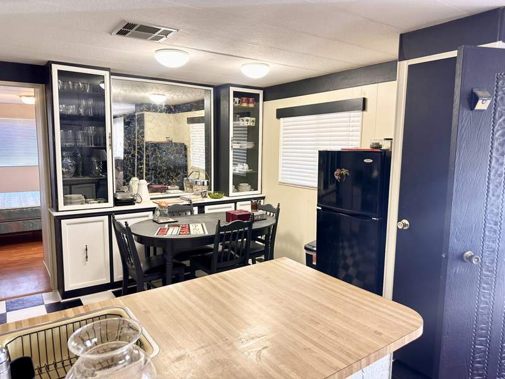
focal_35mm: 24
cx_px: 252
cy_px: 190
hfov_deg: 71.6
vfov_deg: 56.8
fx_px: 350
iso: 200
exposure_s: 1/60
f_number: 1.78
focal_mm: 6.86
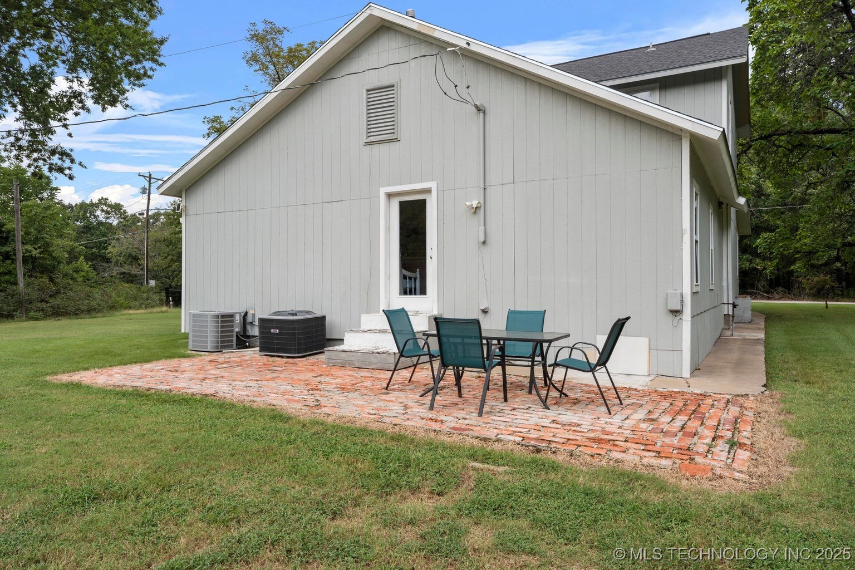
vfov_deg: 52.8
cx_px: 428
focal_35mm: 24
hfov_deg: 73.3
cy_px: 285
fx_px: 575
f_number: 9
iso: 250
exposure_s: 1/40
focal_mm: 24.2
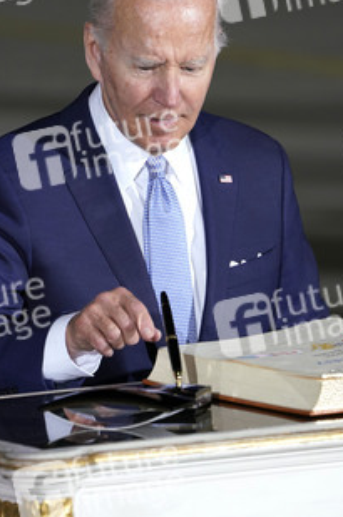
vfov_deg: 4.7
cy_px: 234
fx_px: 6352
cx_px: 147
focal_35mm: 443
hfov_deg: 3.1
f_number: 5.6
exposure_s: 1/250
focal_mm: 342
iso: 1250
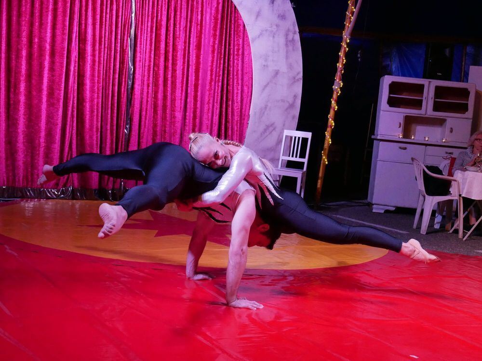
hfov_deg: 34.3
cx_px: 241
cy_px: 180
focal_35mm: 56
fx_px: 780
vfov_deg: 26.1
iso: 4000
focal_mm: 28
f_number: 5.5
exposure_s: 1/125
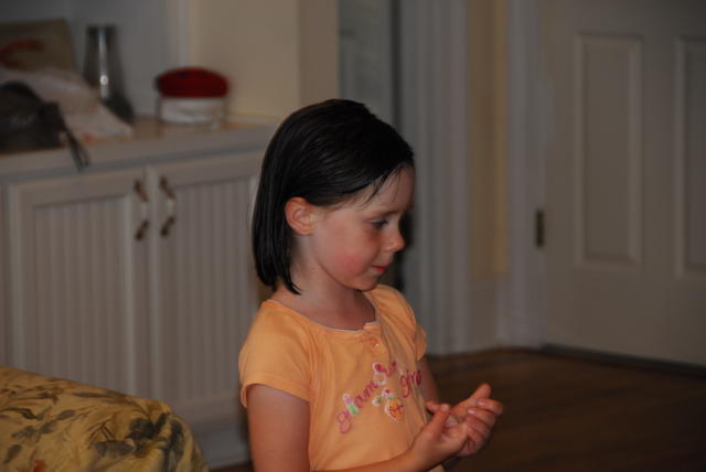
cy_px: 236
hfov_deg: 11.4
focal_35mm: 180
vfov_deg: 7.6
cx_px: 353
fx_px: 3533
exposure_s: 1/30
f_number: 5.3
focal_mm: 120
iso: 200
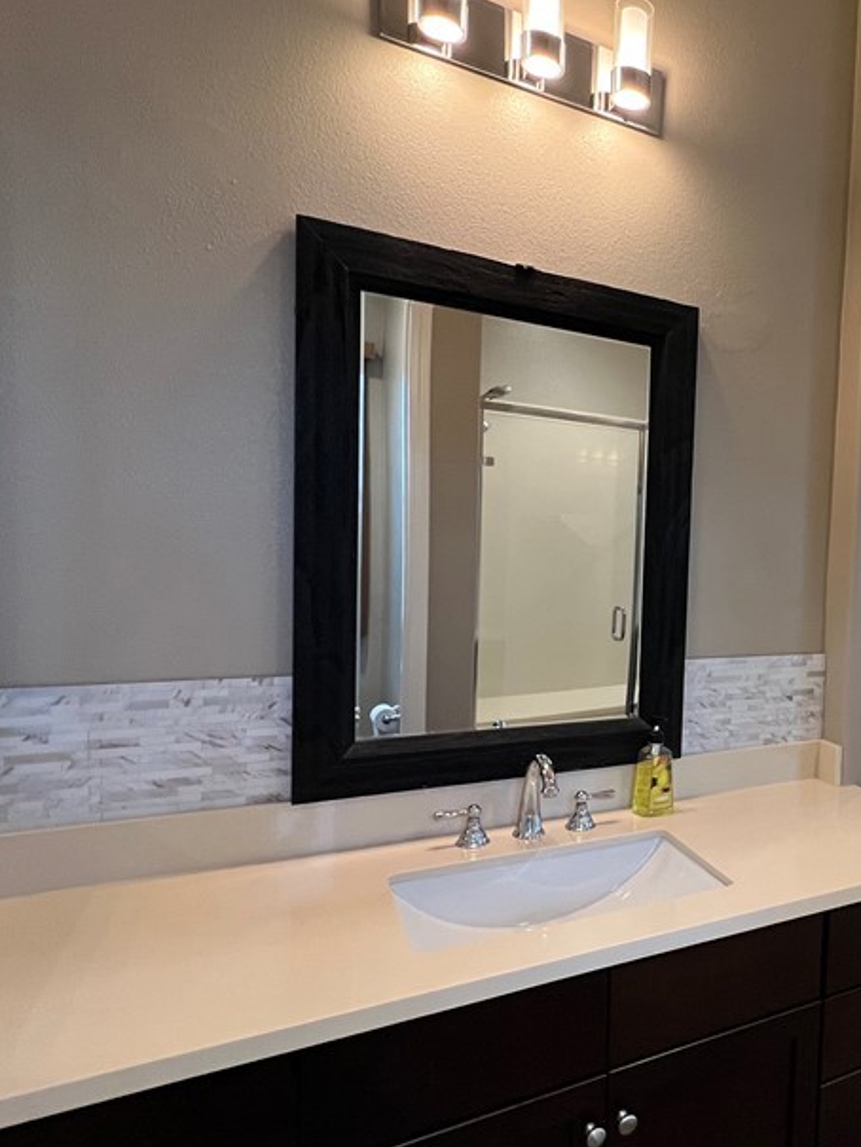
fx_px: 729
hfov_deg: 53.5
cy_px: 588
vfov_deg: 76.4
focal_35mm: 22
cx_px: 774
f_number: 1.8
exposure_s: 1/60
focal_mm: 1.57
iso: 250
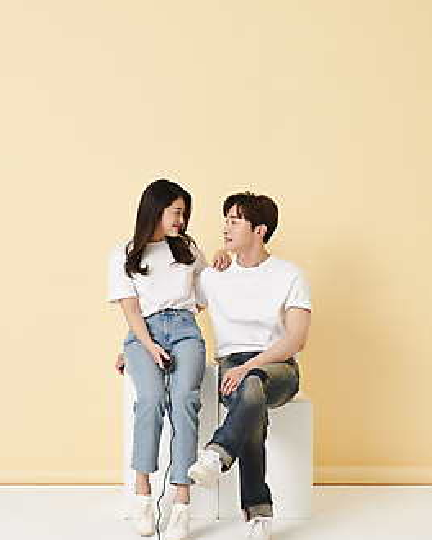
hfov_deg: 23.1
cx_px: 215
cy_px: 260
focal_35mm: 66
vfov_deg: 28.7
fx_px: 1055
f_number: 13
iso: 100
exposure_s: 1/125
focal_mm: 58
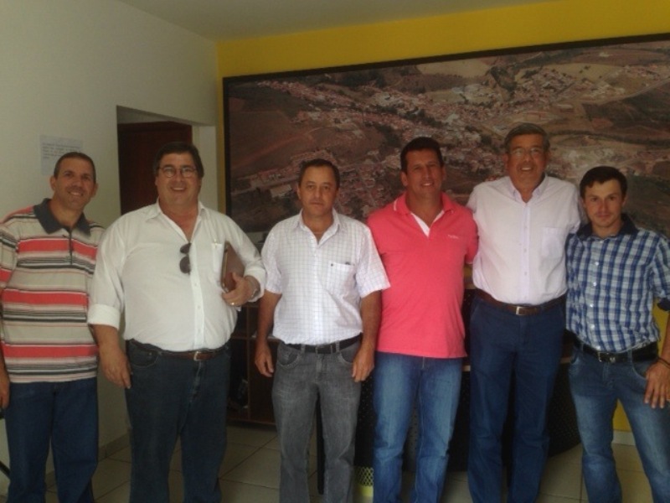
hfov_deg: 55.4
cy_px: 252
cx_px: 335
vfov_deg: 42.9
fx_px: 639
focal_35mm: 33
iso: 50
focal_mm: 4.12
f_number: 2.4
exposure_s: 1/40
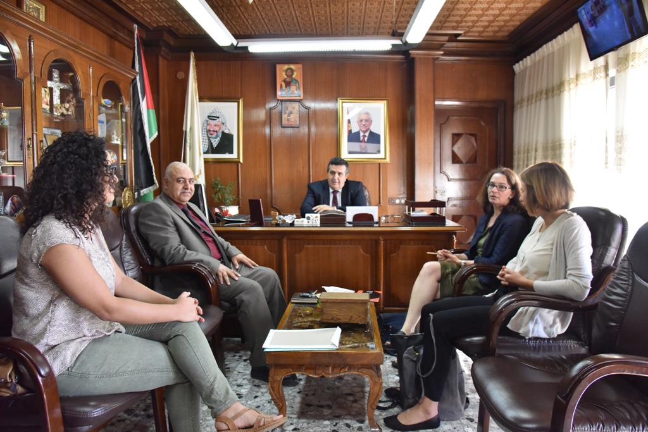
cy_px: 216
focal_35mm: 24
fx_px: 432
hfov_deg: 73.7
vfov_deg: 53.1
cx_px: 324
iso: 3200
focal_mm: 24
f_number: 6.3
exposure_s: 1/160
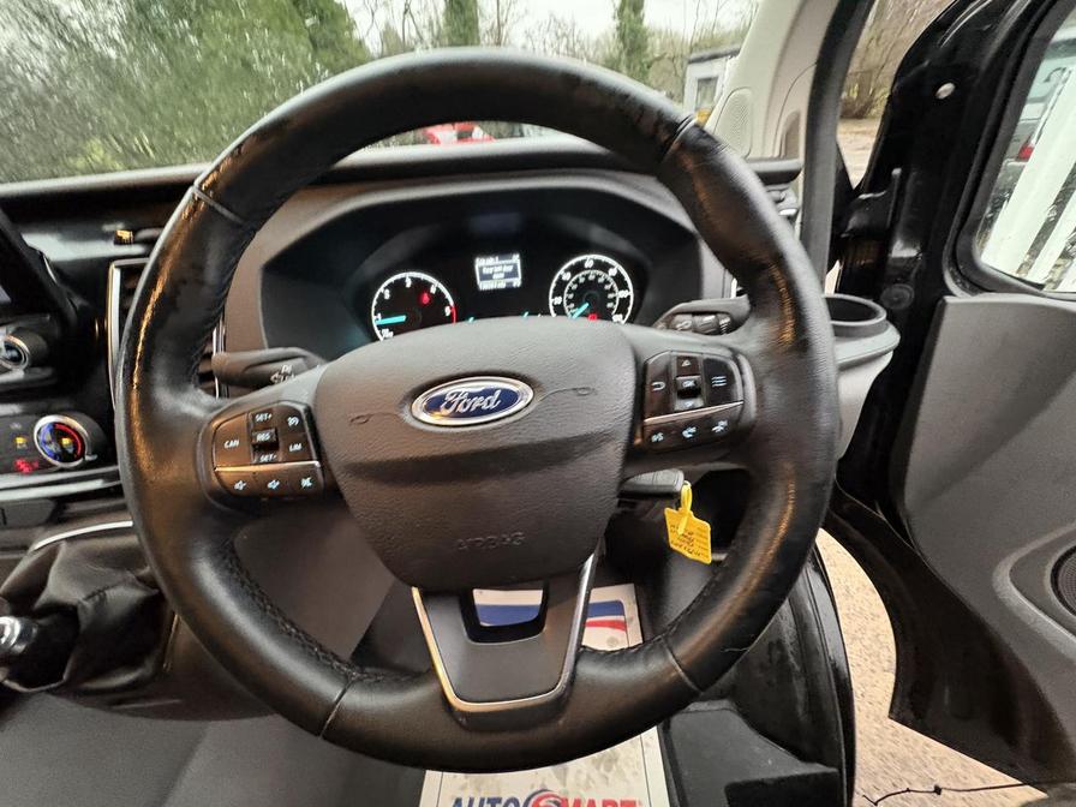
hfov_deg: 102.1
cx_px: 538
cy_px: 404
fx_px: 435
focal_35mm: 14
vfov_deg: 85.7
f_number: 2.2
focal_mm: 2.22
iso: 800
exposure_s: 1/44
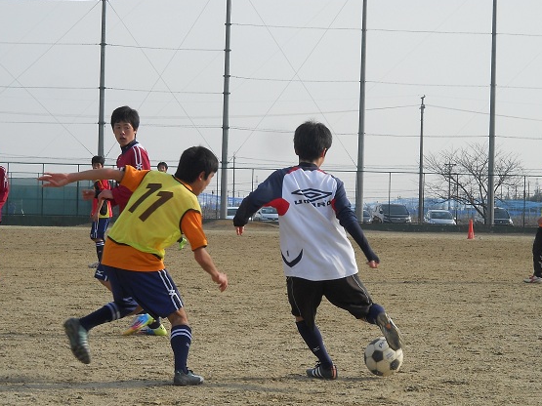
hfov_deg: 13.5
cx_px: 264
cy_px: 229
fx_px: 2286
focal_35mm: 146
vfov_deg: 10.2
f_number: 6
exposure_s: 1/250
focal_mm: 20.49
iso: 80
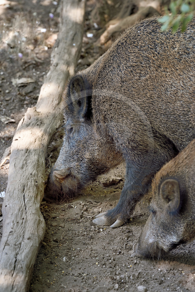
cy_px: 146
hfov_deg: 6.9
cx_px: 98
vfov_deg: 10.3
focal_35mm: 200
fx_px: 1627
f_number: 5.6
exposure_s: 1/160
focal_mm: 200
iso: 800
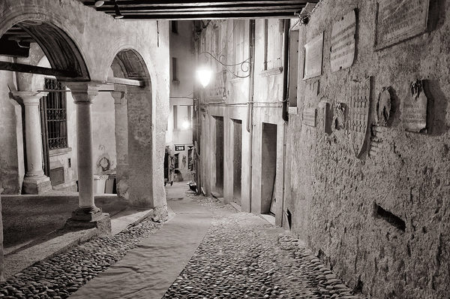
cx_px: 225
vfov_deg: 39.8
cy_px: 150
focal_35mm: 33
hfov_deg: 57.3
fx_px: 412
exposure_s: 1/5
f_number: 3.8
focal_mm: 22
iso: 800
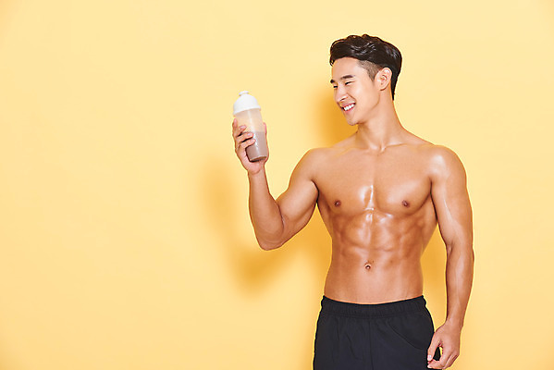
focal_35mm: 160
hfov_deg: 12.8
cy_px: 185
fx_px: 2463
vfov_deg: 8.6
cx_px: 277
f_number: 11
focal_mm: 160
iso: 100
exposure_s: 1/125
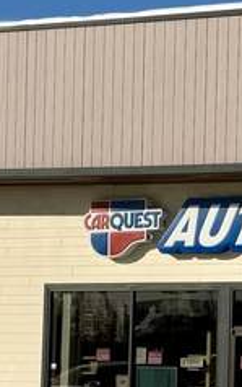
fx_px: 1444
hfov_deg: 9.4
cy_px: 291
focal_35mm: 137
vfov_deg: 15.2
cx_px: 312
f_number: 1.78
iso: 80
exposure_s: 1/9091
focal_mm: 6.76
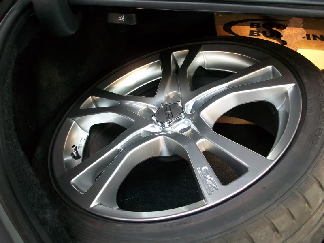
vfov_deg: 44.2
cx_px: 162
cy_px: 122
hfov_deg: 56.8
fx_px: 300
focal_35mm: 32
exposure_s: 1/30
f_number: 2.8
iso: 160
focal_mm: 5.7
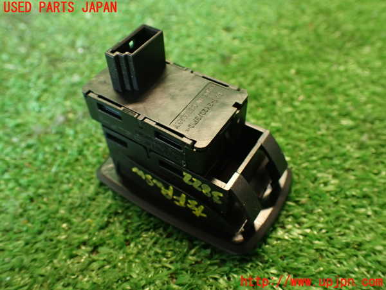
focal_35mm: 32
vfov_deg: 44.2
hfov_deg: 56.8
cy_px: 145
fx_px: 357
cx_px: 193
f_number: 2.4
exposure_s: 1/30
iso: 400
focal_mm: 5.79
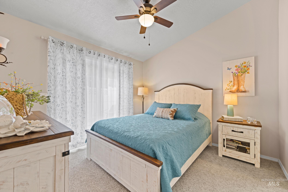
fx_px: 112
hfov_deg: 104.3
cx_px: 144
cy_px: 96
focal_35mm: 14
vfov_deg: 81.2
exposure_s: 2
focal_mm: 14
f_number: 9
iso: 100
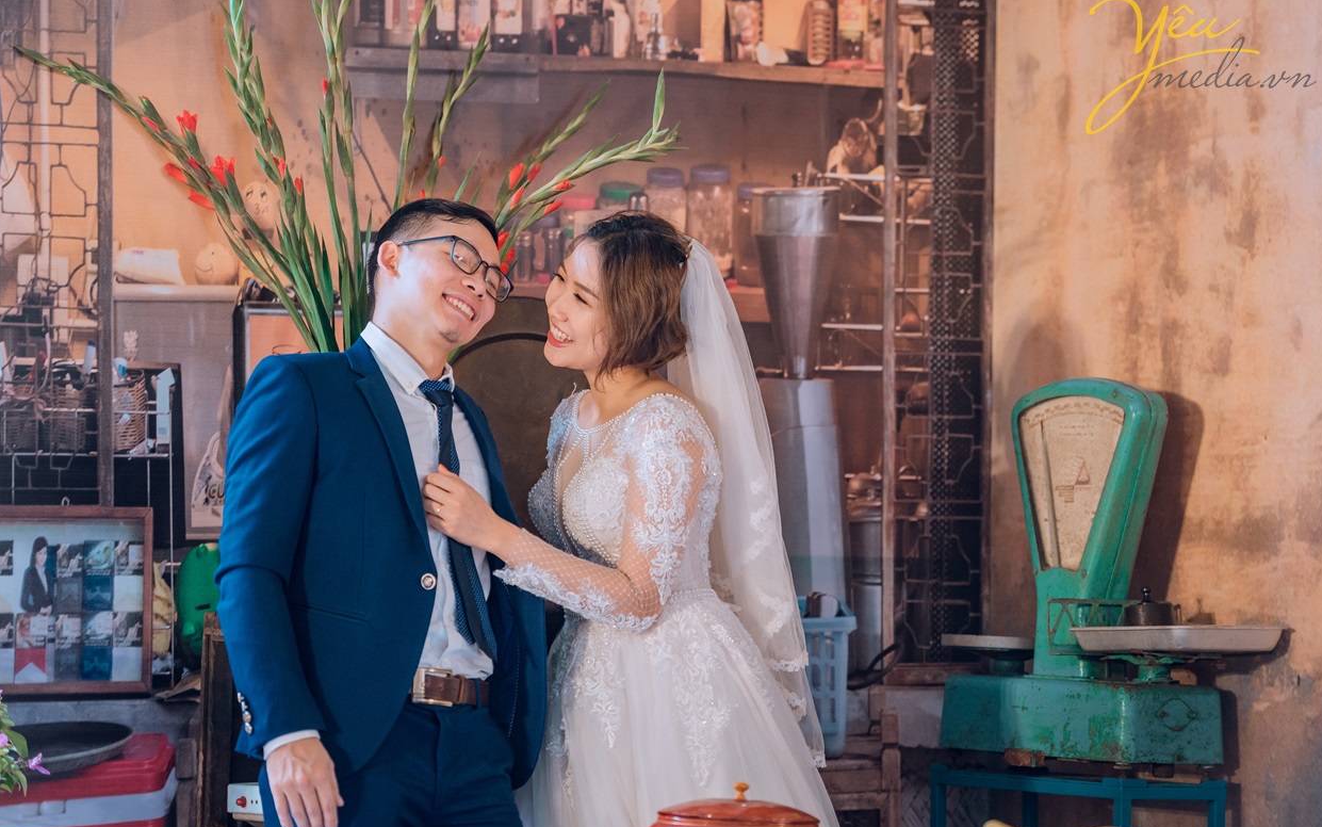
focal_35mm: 115
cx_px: 665
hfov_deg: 18.1
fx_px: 4144
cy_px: 425
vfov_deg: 11.4
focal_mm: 112
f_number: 2.8
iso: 800
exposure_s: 1/180
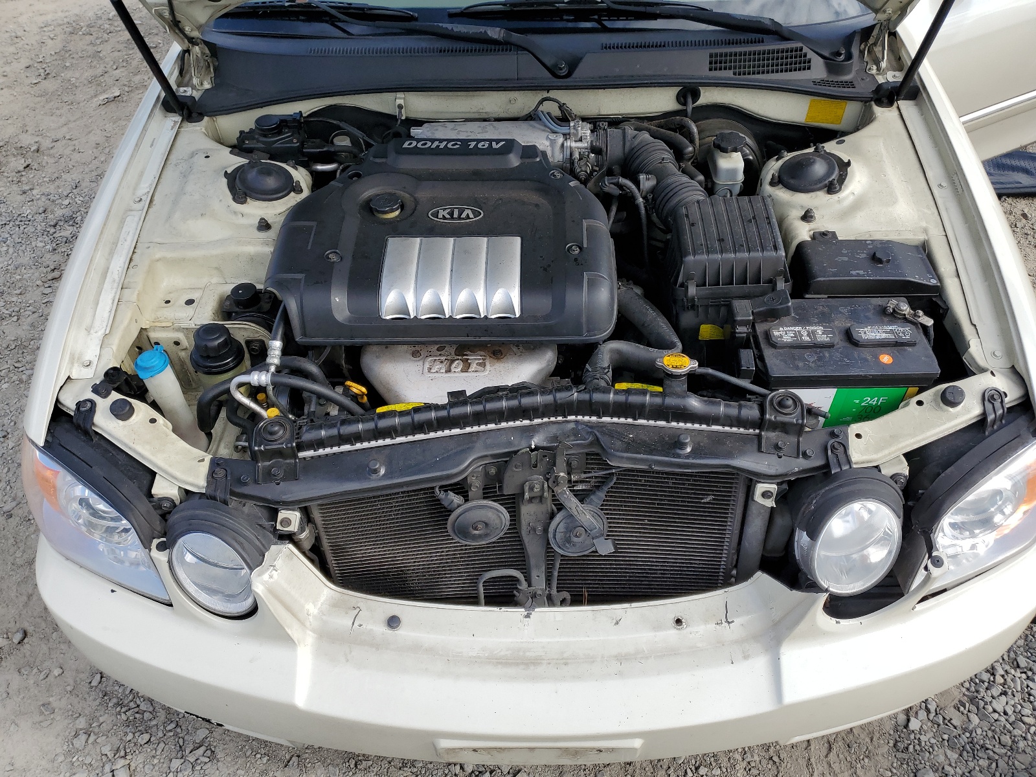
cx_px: 518
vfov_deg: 53.1
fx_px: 778
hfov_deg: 67.3
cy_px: 388
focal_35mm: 26
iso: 50
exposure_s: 1/1667
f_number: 1.5
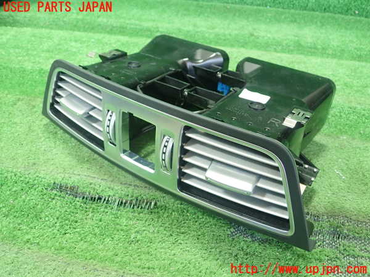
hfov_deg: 60.0
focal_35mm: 30
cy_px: 138
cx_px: 185
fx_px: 321
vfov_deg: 46.8
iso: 800
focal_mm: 5.5
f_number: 2.3
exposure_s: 1/125
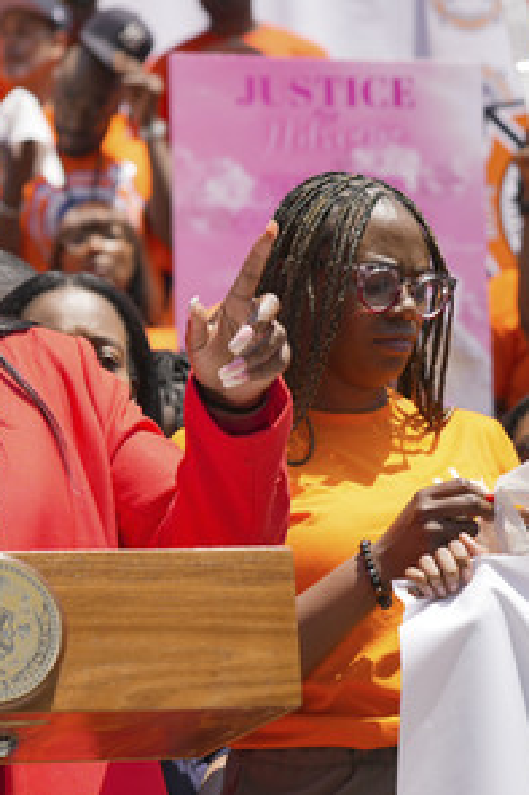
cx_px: -32
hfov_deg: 8.9
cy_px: 400
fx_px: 3354
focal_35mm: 152
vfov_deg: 13.5
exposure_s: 1/500
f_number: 5.6
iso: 100
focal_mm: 100
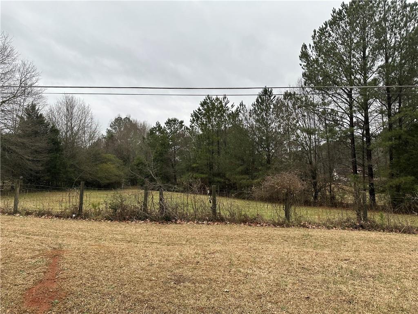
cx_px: 209
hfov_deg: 71.6
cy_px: 157
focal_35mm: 24
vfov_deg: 56.8
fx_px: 290
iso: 80
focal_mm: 6.86
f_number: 1.78
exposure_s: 1/822
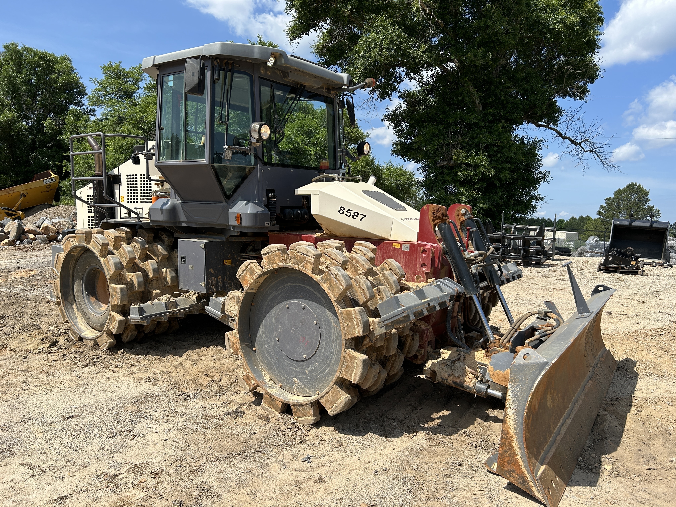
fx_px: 508
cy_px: 254
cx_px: 338
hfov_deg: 67.3
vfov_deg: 53.1
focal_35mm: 26
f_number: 1.5
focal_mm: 5.7
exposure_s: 1/3571
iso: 50
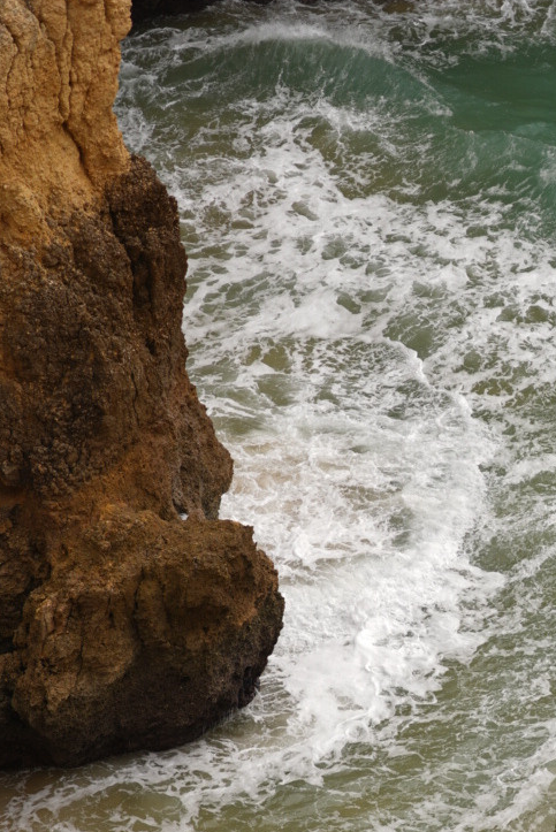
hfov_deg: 7.2
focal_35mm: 190
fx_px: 4395
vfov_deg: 10.8
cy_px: 673
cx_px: 176
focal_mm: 85
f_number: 1.6
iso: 50
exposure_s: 1/2000
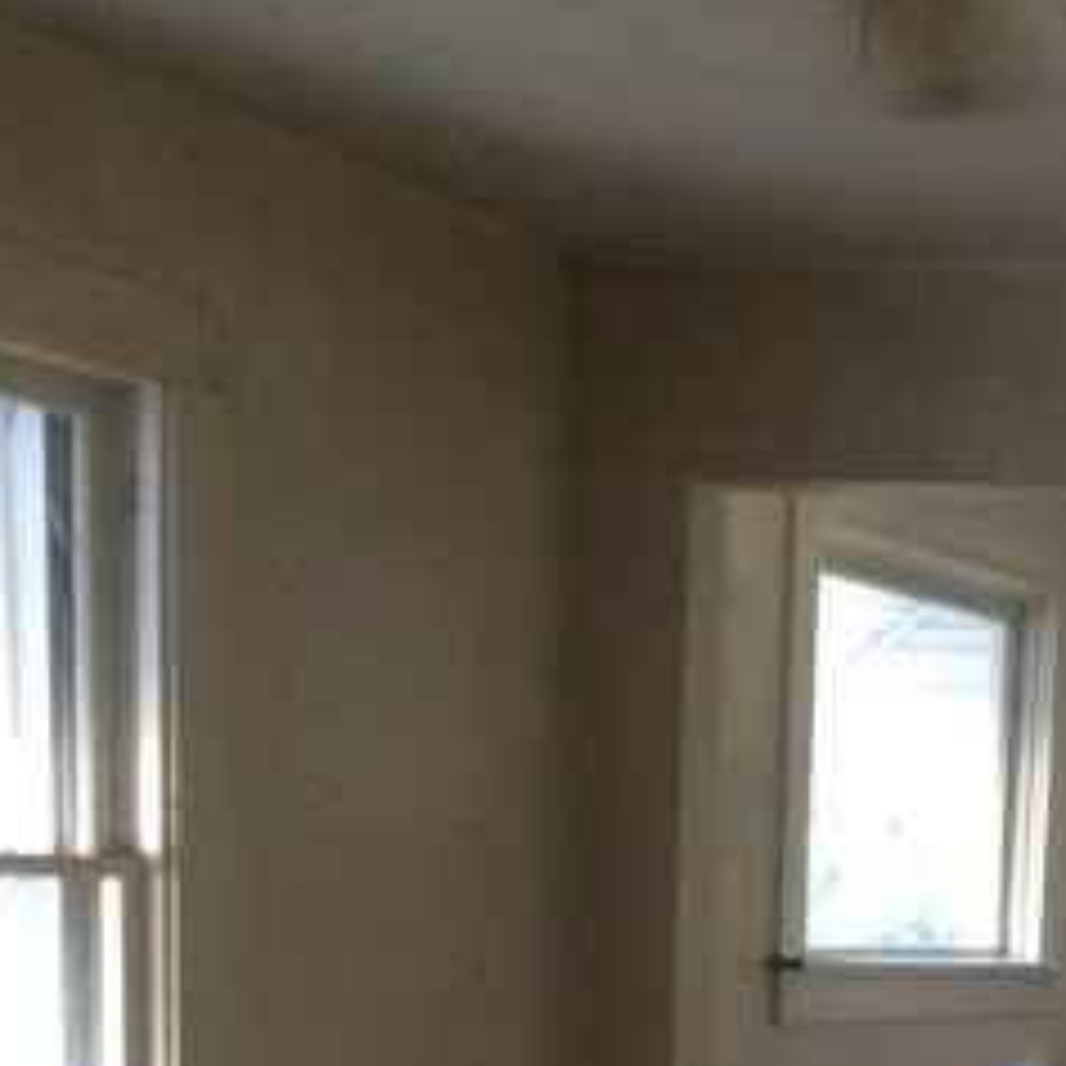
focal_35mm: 83
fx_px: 2892
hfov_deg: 20.2
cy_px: 1421
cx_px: 1097
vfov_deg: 19.2
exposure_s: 1/15
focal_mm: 4.15
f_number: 2.2
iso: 320
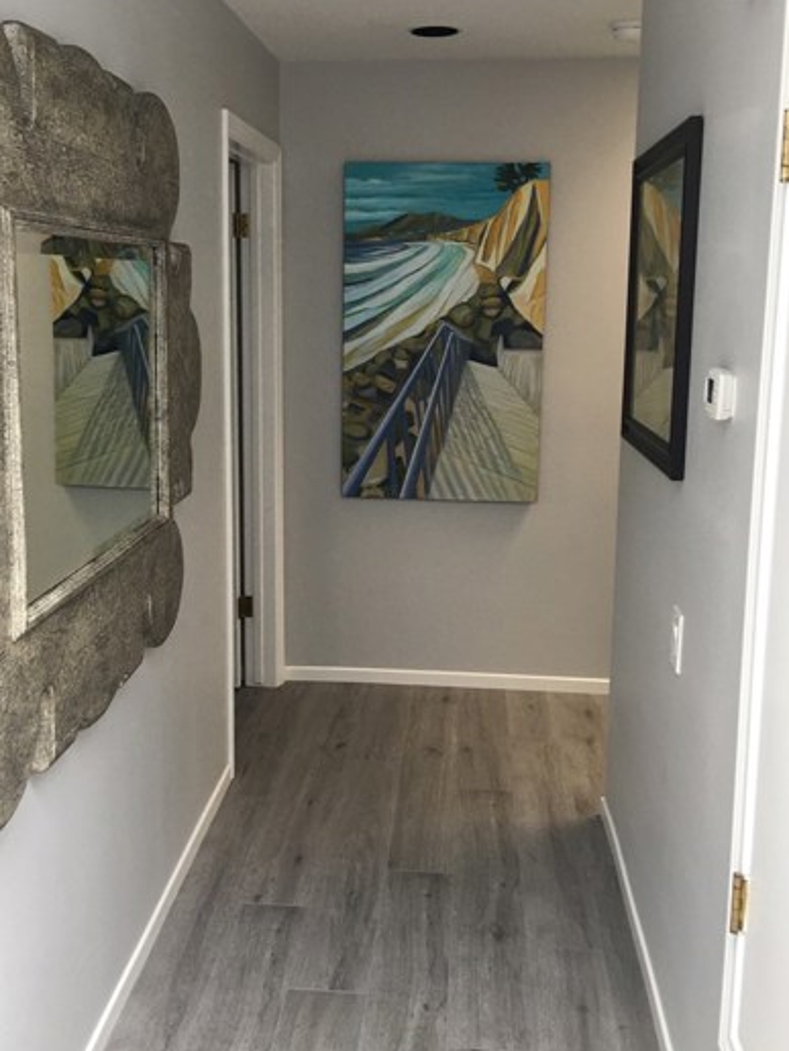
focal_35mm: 36
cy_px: 468
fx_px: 1094
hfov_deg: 39.6
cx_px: 359
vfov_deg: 51.3
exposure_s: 1/15
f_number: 2.2
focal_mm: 4.15
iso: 40
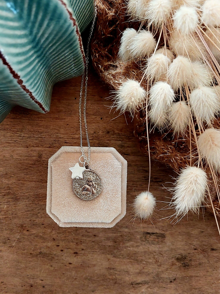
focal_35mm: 39
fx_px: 330
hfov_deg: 36.6
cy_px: 149
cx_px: 83
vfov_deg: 47.9
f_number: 1.8
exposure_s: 1/60.2
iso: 400
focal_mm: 4.6
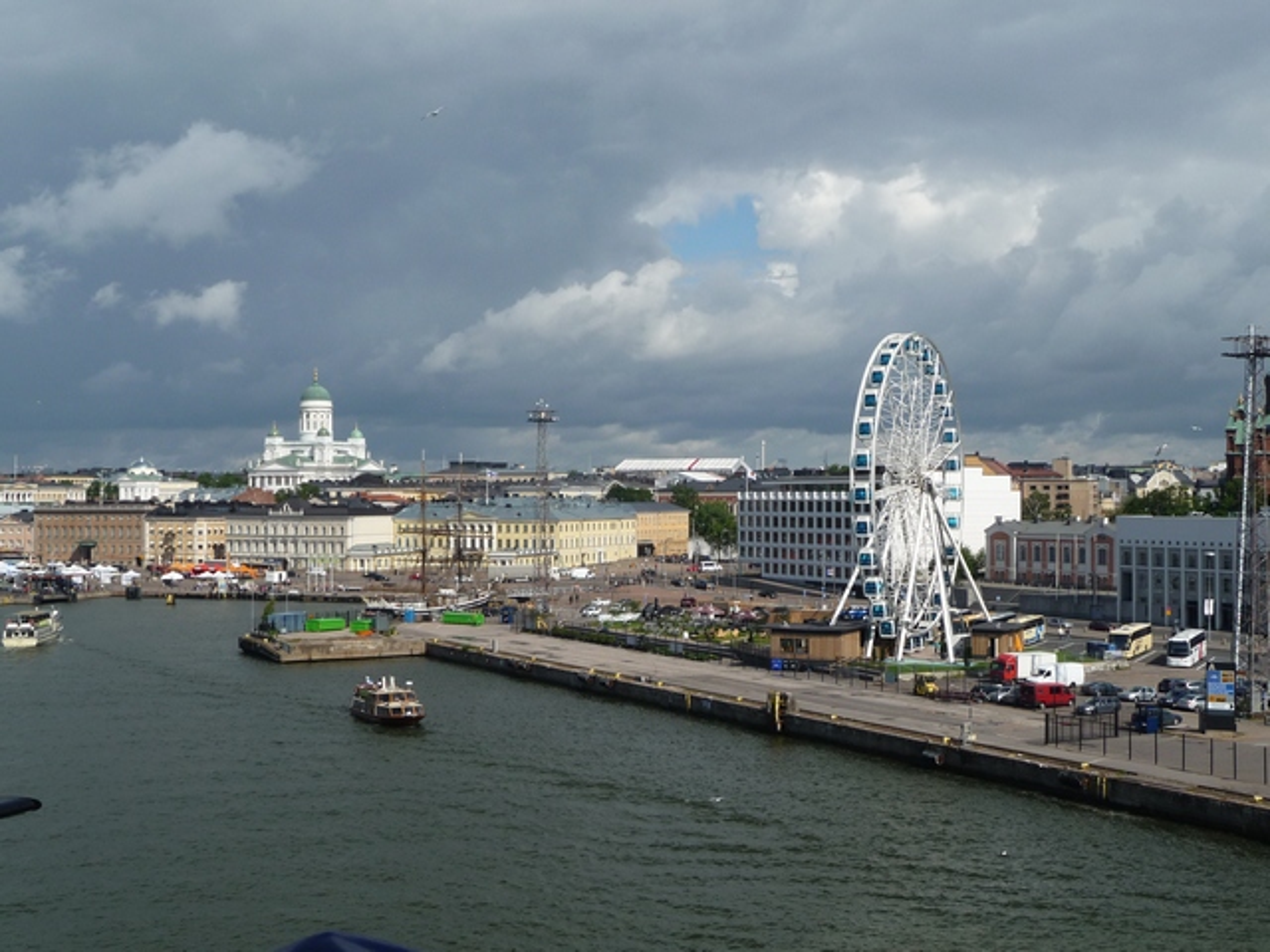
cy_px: 476
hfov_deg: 42.1
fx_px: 1651
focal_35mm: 45
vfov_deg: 32.2
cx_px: 635
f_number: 10
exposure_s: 1/250
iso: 100
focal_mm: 7.6
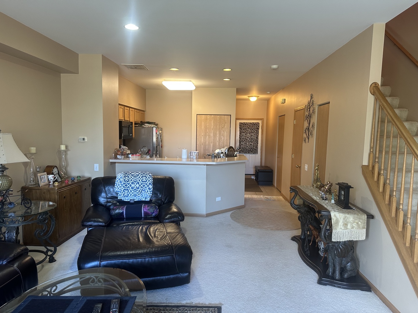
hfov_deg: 71.6
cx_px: 209
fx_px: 290
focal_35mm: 24
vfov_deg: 56.8
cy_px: 156
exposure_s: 1/60
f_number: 1.78
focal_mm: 6.86
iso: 200
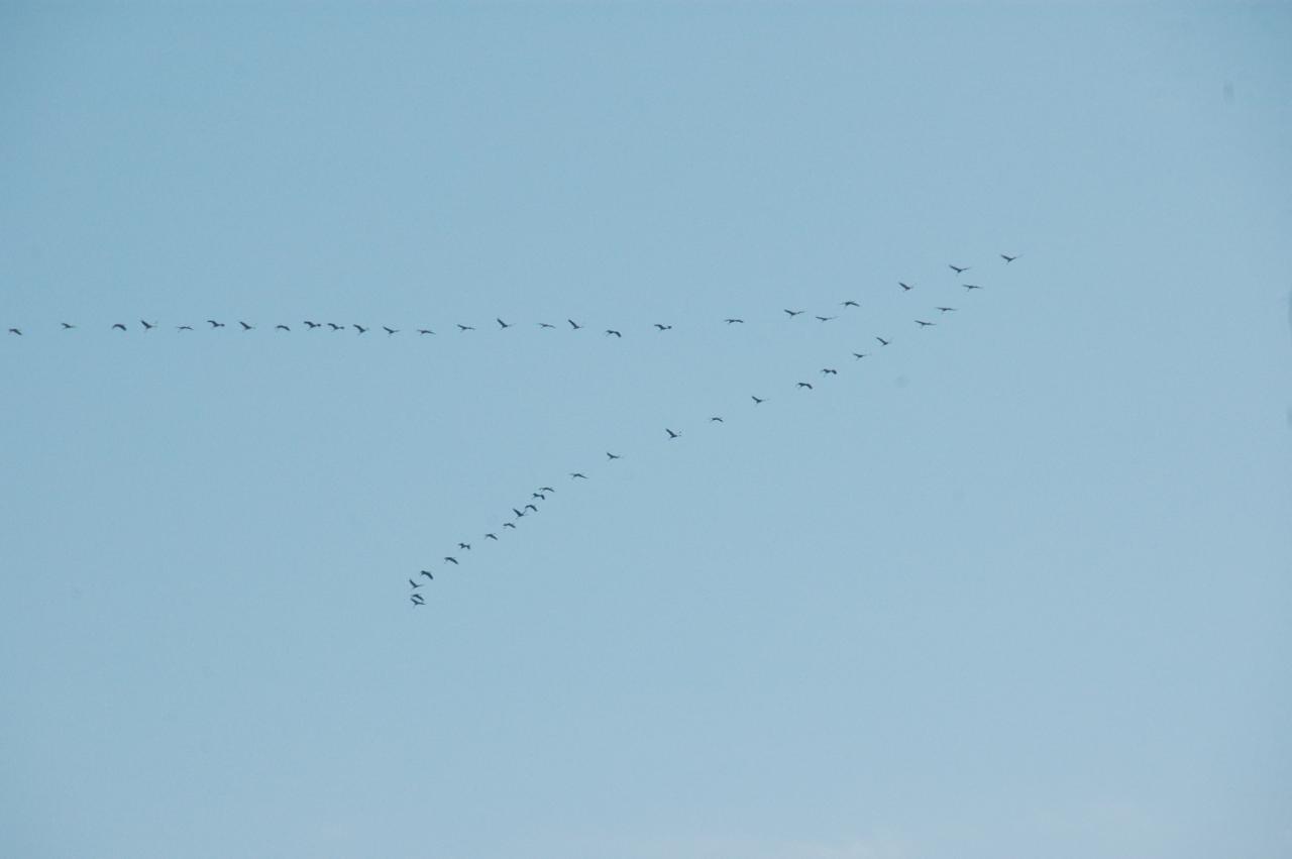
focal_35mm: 300
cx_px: 646
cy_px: 430
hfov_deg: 6.9
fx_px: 10757
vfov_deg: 4.6
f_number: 9.5
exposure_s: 1/1500
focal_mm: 200
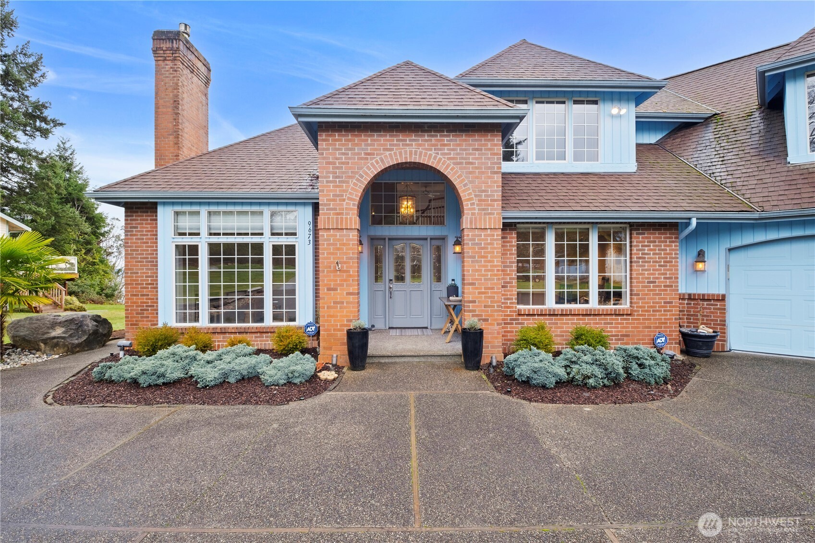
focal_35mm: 15
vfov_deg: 77.3
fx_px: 340
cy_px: 272
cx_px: 408
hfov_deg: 100.4
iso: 250
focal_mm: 10
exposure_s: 1/35
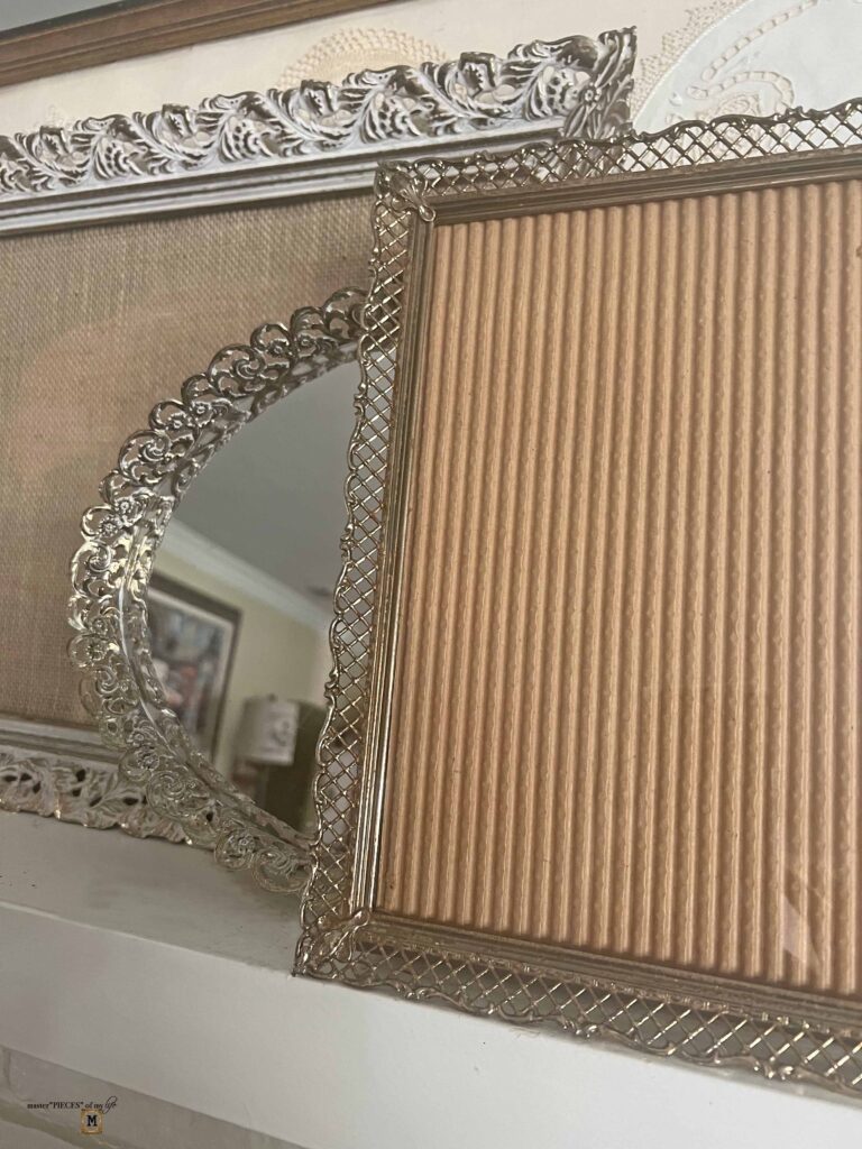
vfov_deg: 67.3
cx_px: 431
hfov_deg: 53.1
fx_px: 863
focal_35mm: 26
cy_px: 574
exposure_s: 1/60
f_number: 1.5
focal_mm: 5.7
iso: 250
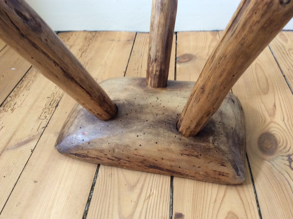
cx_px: 146
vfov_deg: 44.1
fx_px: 270
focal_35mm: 32
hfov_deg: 56.9
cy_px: 110
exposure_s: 1/25
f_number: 2.4
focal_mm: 3.3
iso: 160
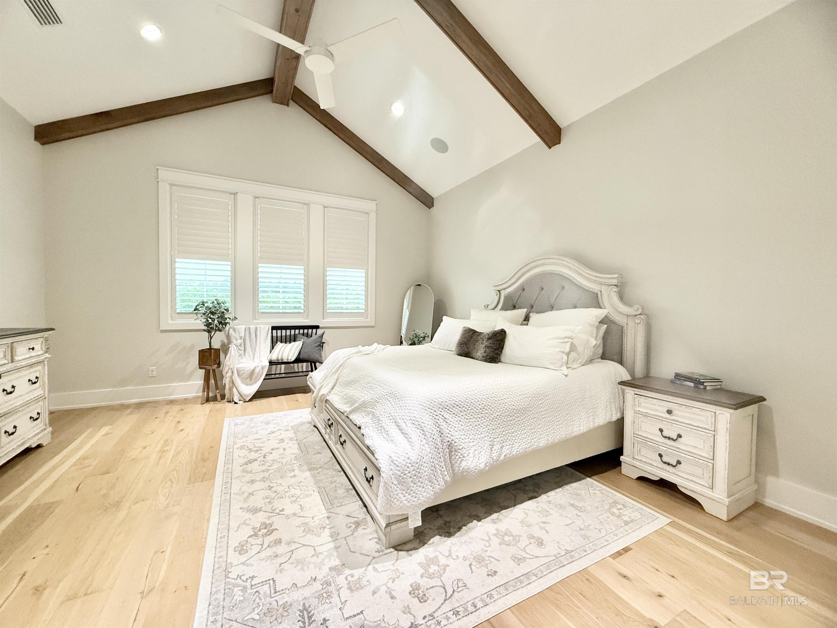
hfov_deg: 102.1
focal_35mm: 14
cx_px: 418
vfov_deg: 85.7
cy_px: 314
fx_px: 339
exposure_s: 1/120
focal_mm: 2.22
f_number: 2.2
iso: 320
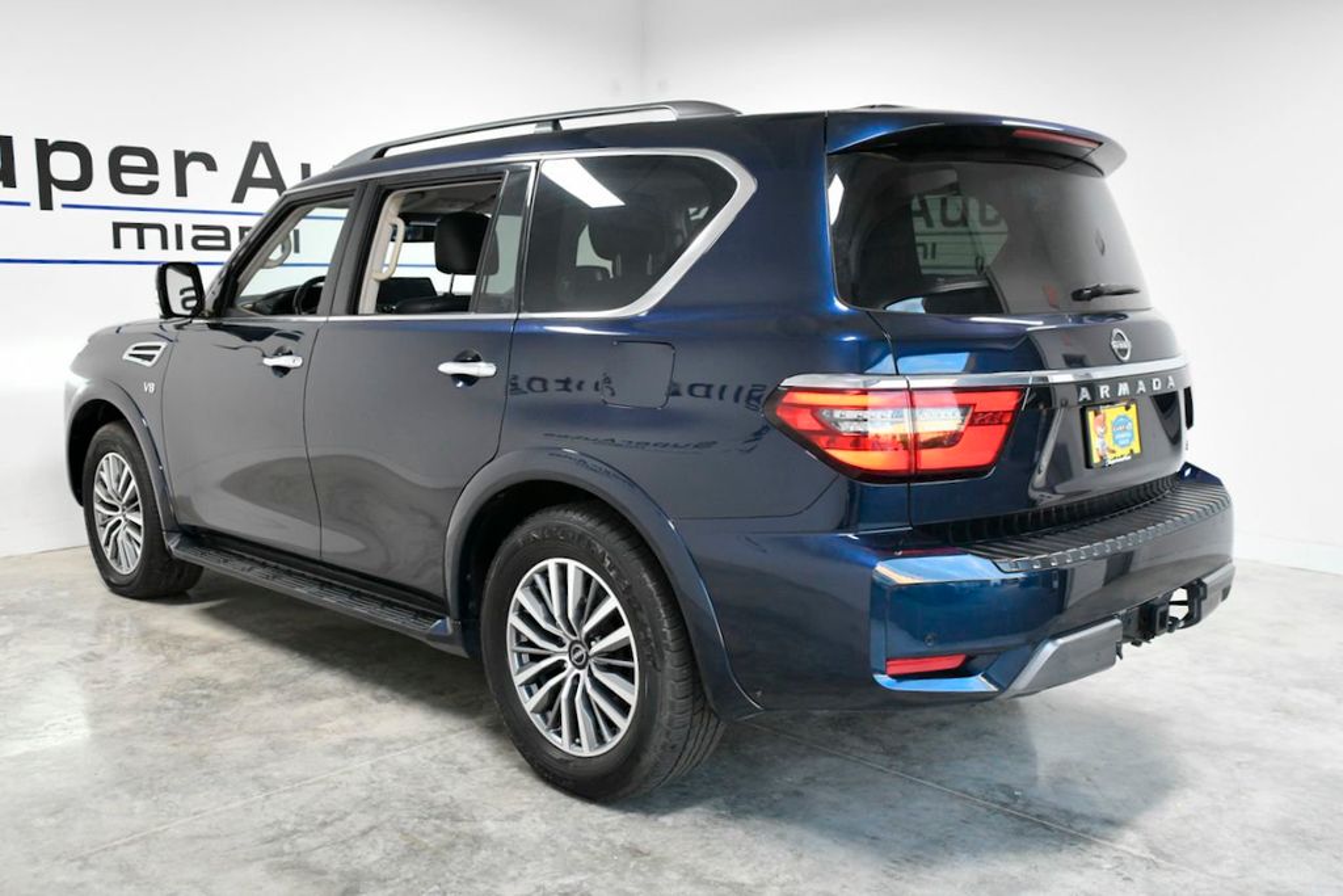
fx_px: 1194
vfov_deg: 41.1
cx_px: 672
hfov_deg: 58.7
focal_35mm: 32
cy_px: 448
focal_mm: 32
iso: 2500
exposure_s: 1/400
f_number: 4.5
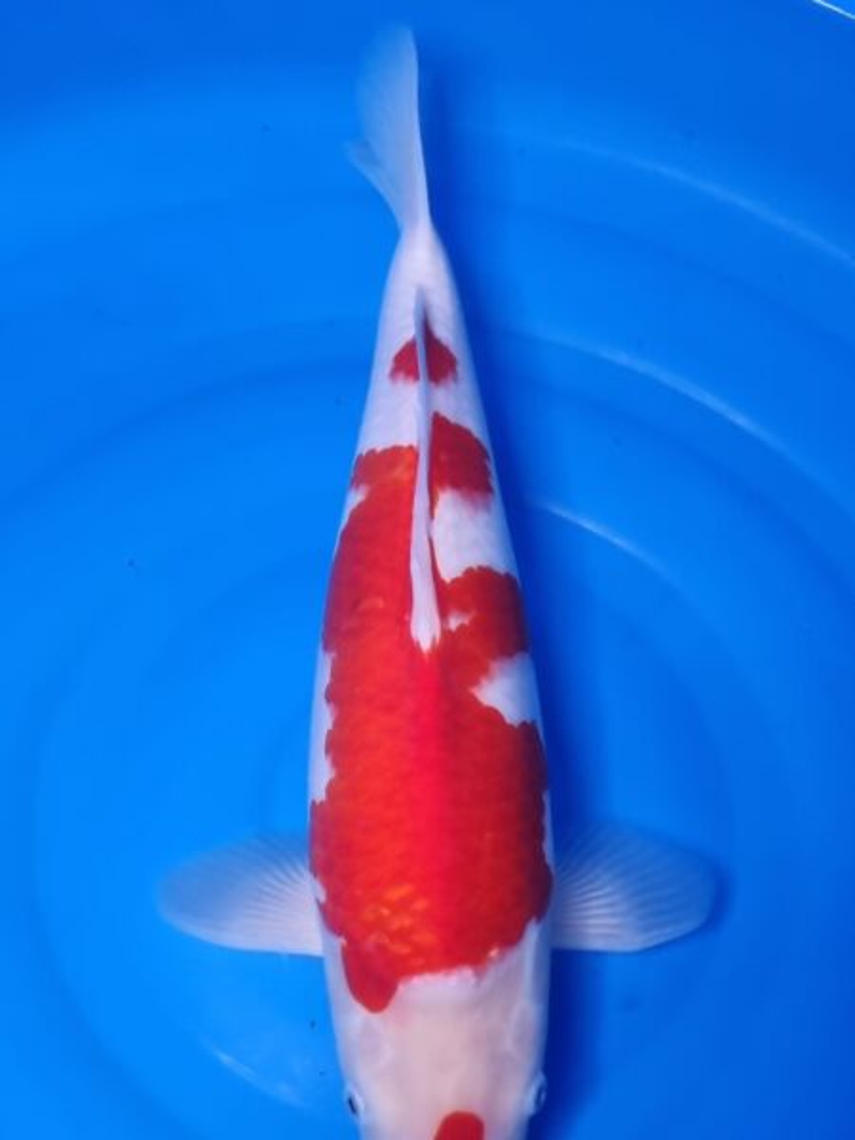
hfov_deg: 53.1
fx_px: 856
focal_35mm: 26
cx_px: 428
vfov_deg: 67.3
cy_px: 570
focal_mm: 5.4
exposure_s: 1/50
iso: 320
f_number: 1.8
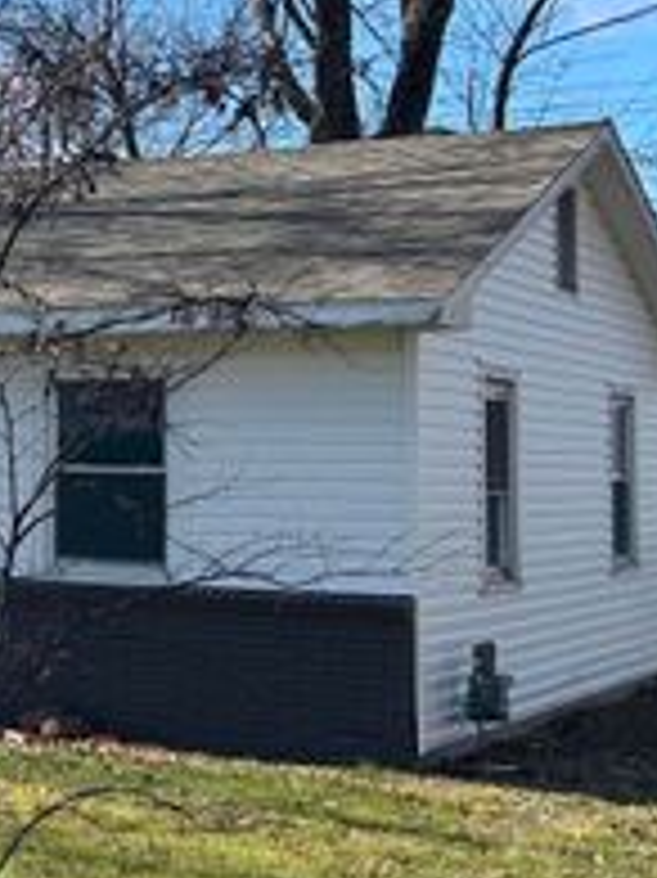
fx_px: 2255
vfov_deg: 22.0
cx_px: -436
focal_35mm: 89
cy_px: 340
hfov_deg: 14.9
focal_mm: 5.7
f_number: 1.5
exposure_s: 1/2571
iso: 50
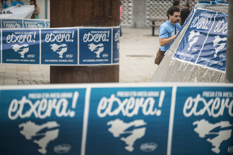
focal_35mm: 185
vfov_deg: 7.4
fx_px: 1198
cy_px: 78
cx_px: 116
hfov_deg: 11.1
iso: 400
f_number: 3.2
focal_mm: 185
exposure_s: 1/320
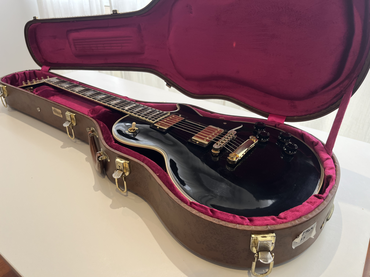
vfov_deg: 53.1
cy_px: 138
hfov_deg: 67.3
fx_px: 278
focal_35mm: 26
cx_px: 185
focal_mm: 5.1
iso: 64
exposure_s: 1/100
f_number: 1.6
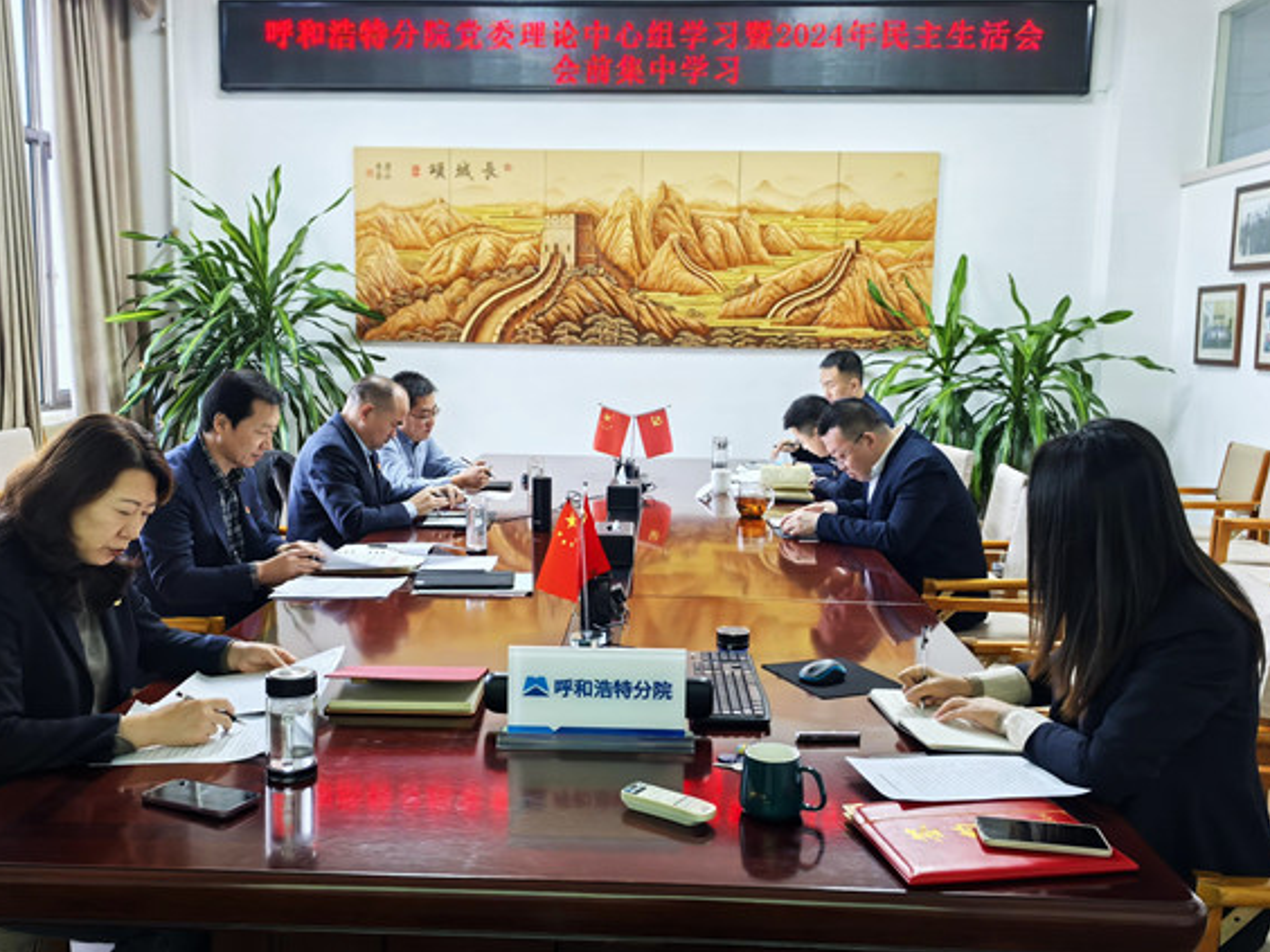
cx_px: 610
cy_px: 470
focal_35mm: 33
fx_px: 1211
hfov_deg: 55.3
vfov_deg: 42.9
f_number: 2
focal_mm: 5.75
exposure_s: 1/50
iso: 200
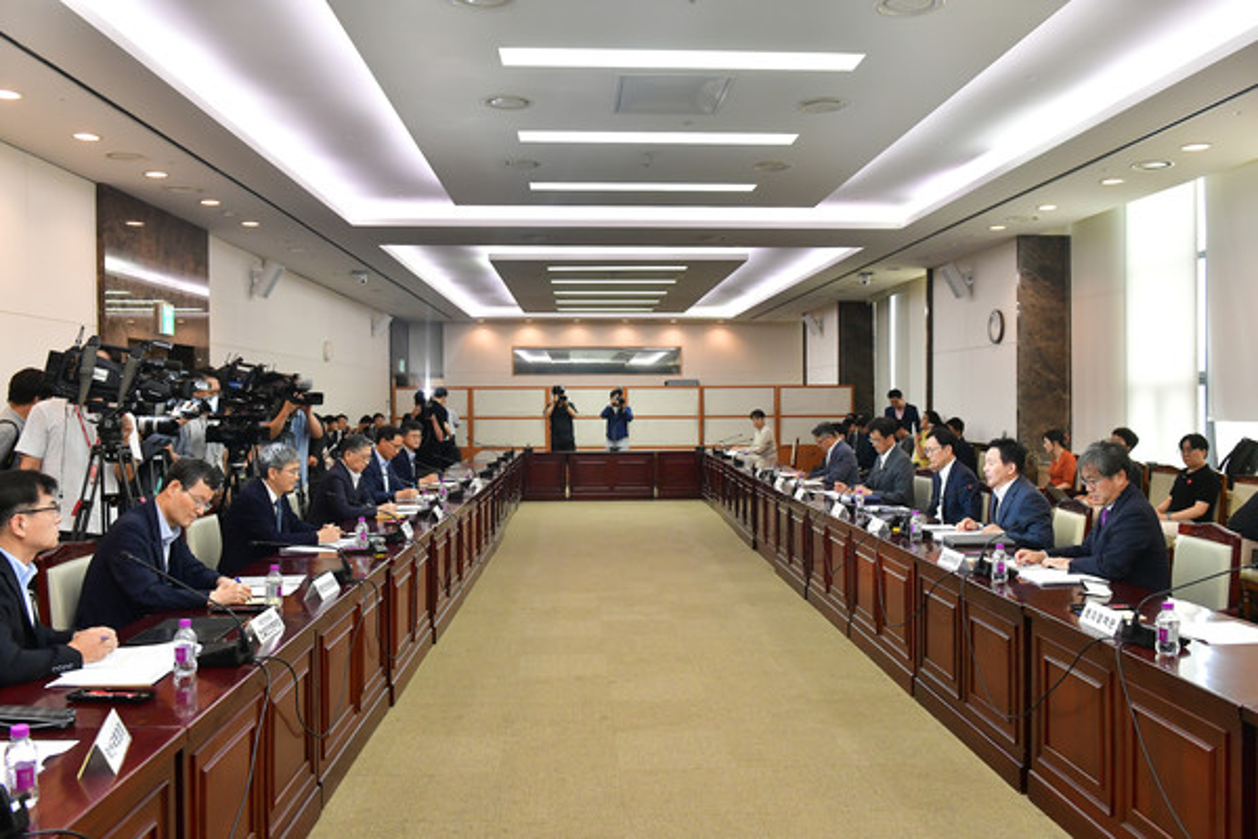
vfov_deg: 42.3
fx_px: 1083
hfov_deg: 60.3
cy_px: 420
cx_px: 629
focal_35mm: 31
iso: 2000
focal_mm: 31
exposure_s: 1/250
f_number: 4.5
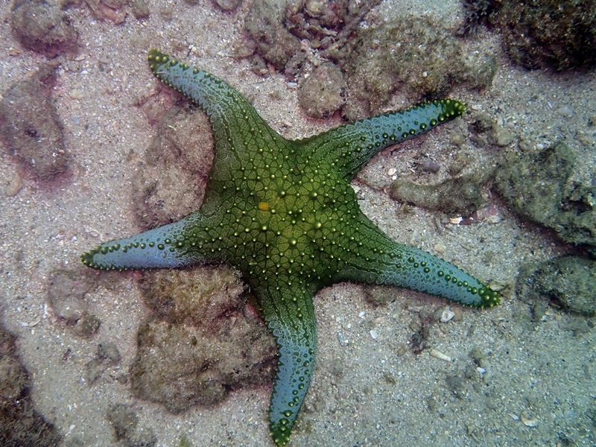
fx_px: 654
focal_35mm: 38
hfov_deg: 49.0
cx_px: 298
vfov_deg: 37.7
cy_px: 224
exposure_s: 1/200
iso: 100
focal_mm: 6.86
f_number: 3.5
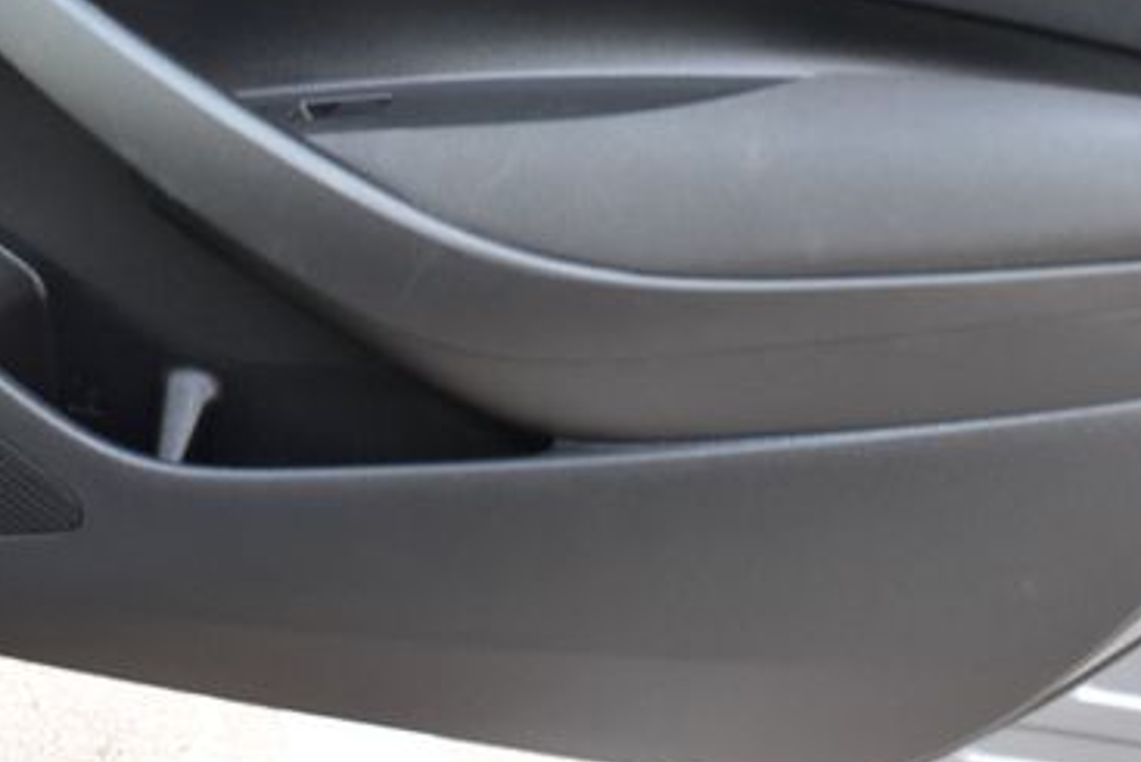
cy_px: 124
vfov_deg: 24.2
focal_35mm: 55
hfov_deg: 36.2
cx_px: 491
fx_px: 1740
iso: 1600
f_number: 6.3
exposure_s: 1/15
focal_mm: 21
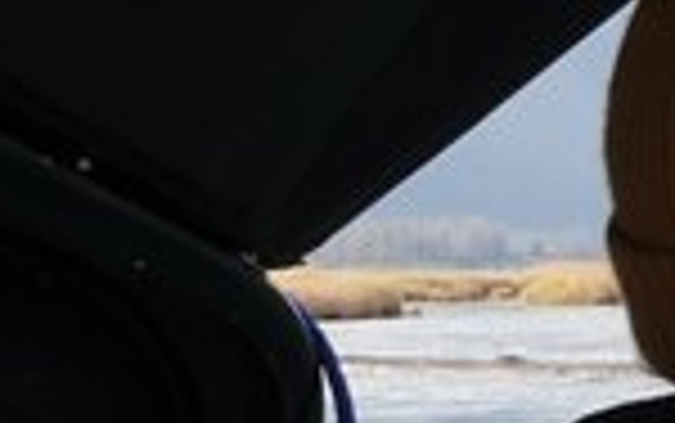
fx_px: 3553
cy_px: 567
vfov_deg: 6.7
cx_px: 1665
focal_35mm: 193
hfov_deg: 9.5
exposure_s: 1/80
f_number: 8
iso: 100
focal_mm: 12.96
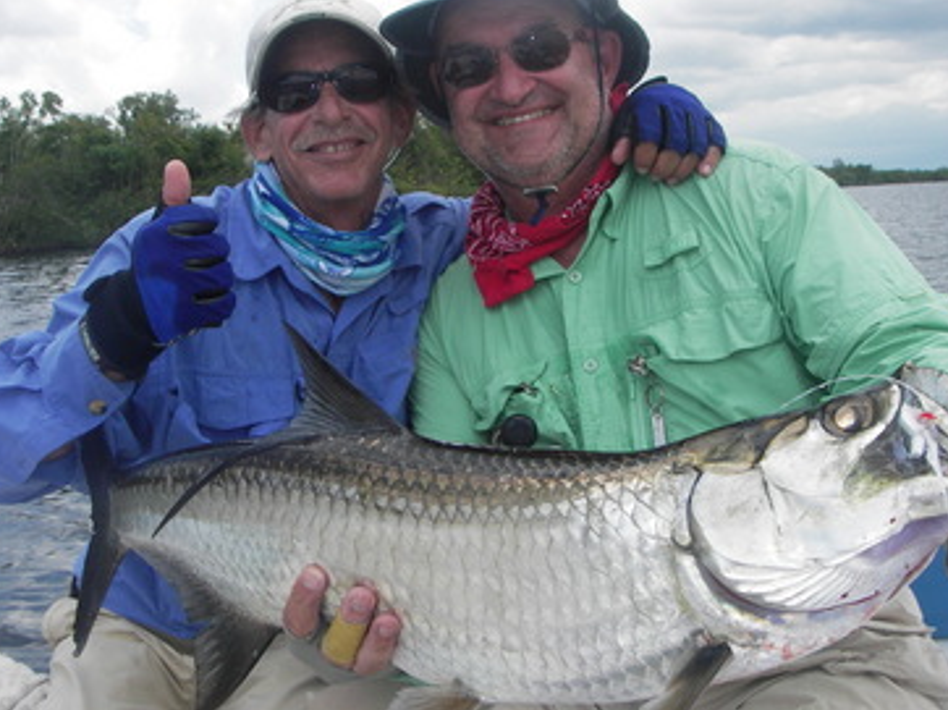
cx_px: 440
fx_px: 1149
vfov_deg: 34.3
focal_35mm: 42
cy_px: 330
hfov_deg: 44.8
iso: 50
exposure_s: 1/125
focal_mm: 6.3
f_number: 6.6
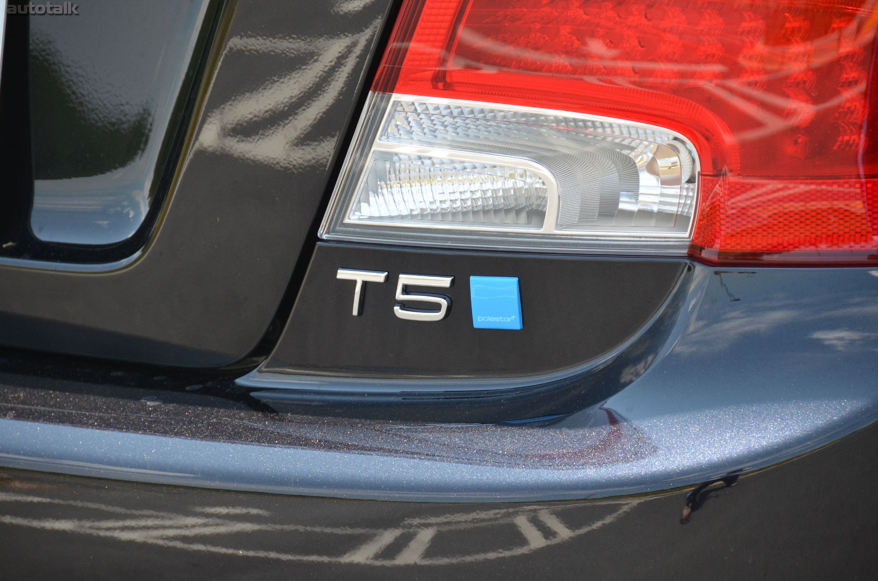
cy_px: 290
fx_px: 7302
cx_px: 439
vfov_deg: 4.6
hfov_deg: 6.9
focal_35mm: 300
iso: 800
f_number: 5.6
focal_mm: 200
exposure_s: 1/800
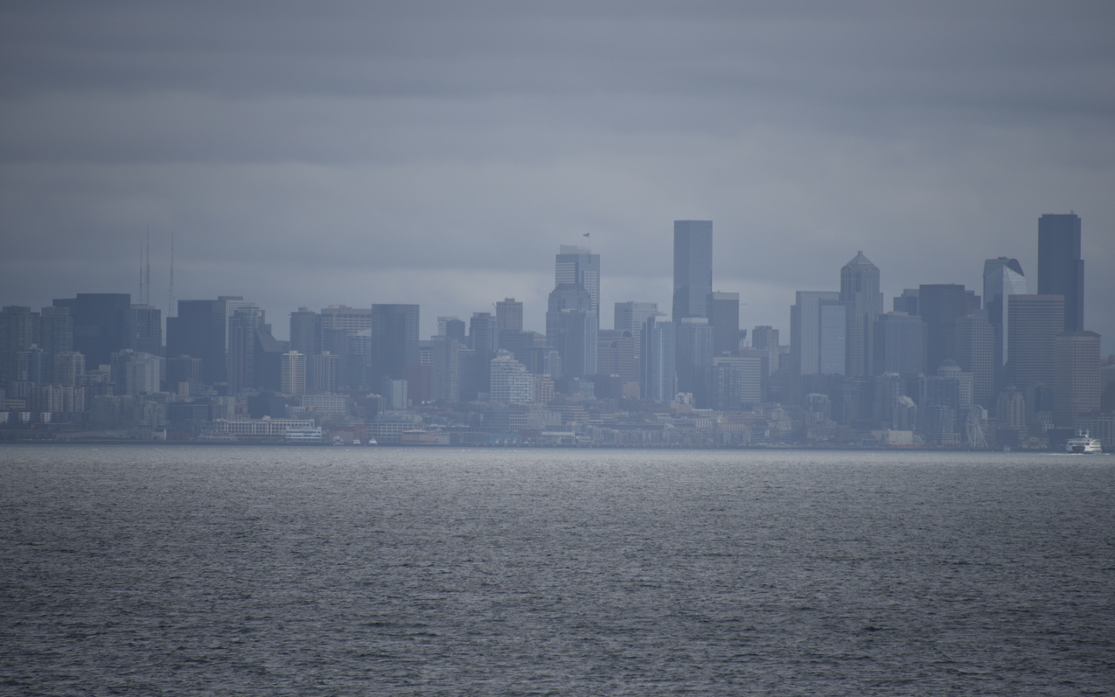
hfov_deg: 6.8
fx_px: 9329
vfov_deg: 4.3
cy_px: 337
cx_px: 558
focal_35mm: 307
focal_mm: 300
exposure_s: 1/640
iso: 110
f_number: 5.6
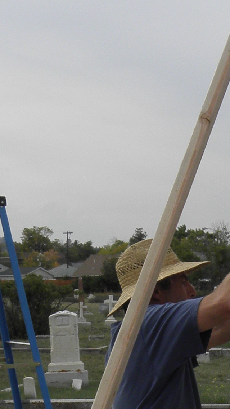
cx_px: 292
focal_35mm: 99
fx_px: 1073
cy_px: 378
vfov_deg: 21.0
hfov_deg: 11.9
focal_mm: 4.6
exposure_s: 1/400
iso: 64
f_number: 5.6
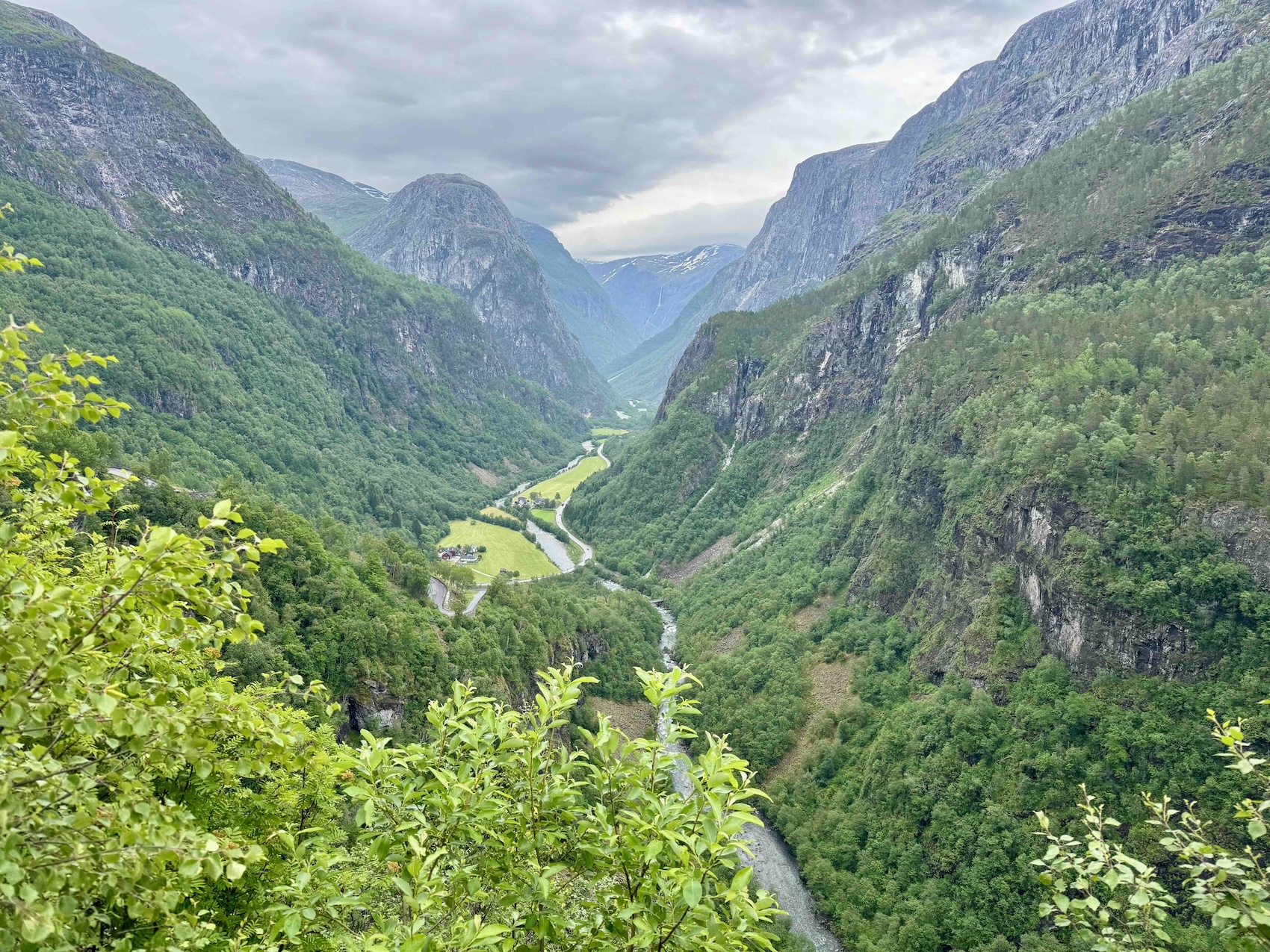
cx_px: 635
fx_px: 881
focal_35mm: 24
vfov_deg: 56.8
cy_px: 476
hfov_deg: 71.6
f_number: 1.78
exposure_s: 1/925
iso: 80
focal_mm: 6.76
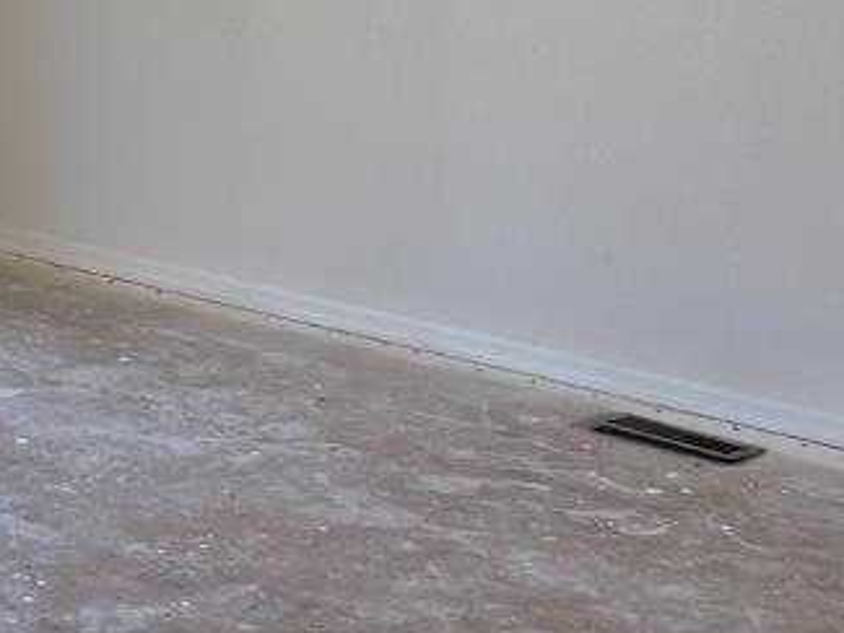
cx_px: 29
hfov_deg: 16.1
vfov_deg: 12.3
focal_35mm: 120
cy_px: 87
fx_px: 2927
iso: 50
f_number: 1.5
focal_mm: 5.7
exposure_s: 1/261
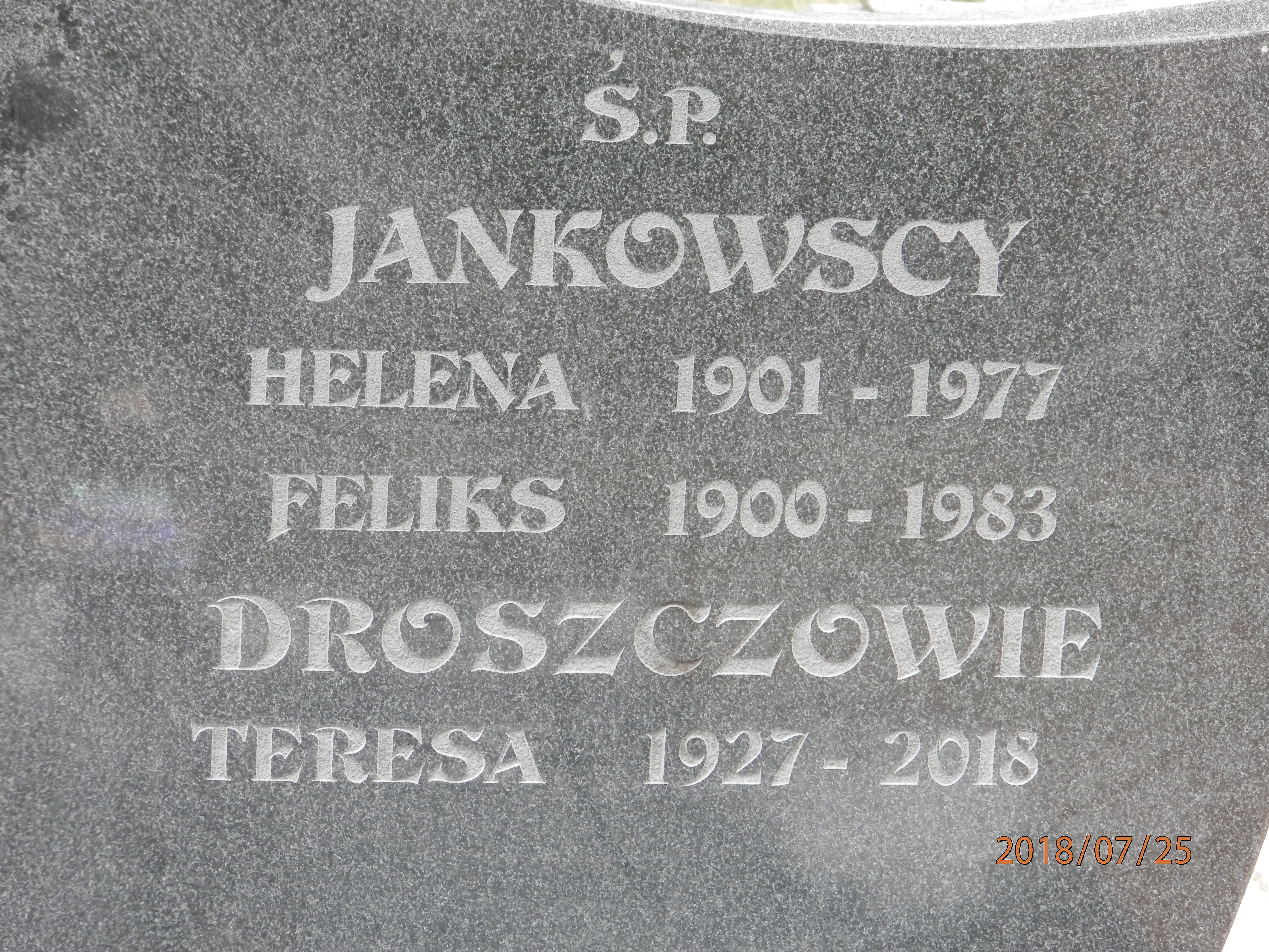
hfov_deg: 14.9
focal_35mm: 132
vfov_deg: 11.2
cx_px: 634
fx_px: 4839
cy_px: 476
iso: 200
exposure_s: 1/50
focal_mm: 23.6
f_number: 4.7
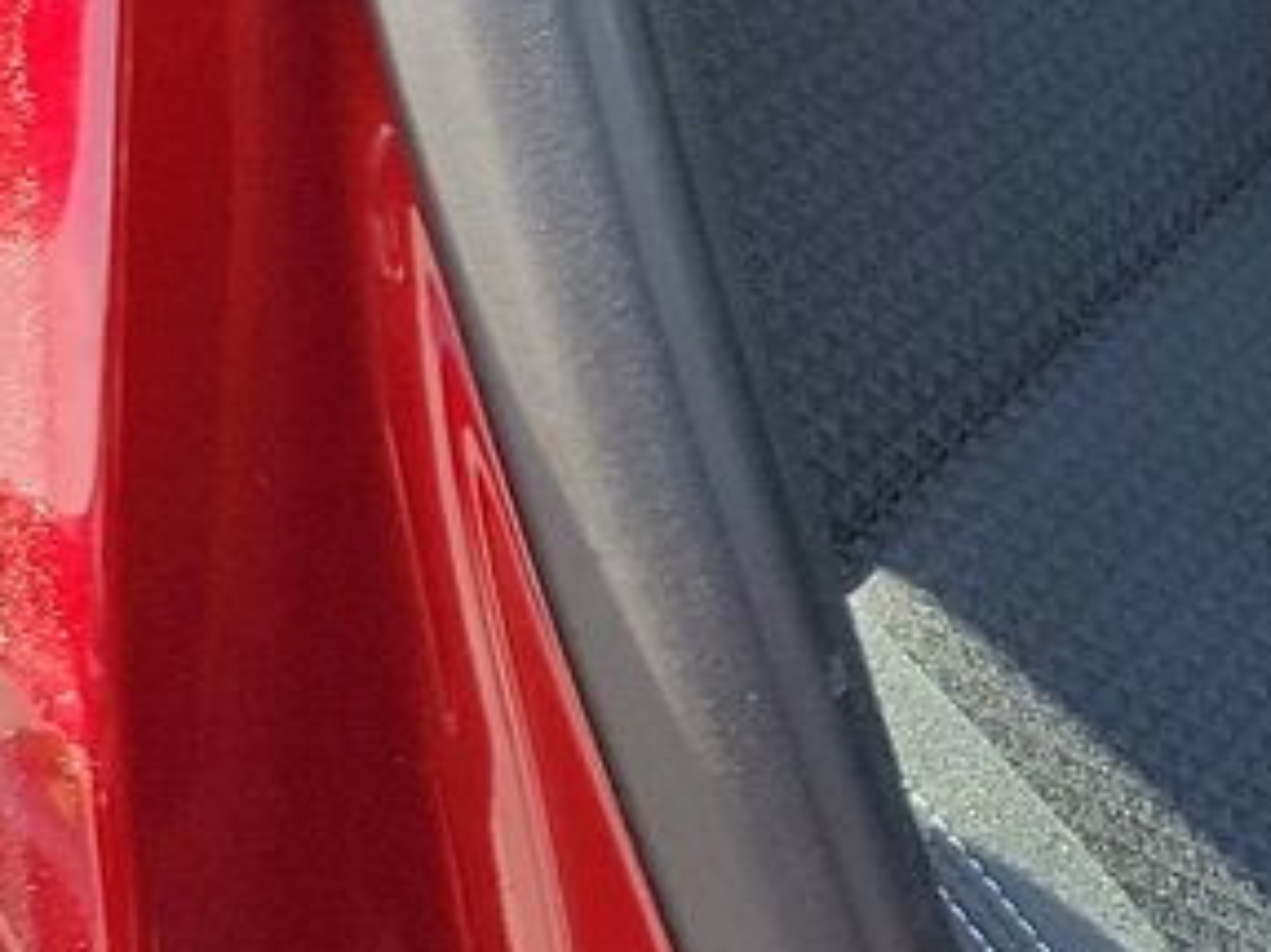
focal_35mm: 134
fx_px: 4918
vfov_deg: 11.0
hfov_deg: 11.3
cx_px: 3392
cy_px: 301
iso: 64
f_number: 1.8
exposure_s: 1/119
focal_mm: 6.7
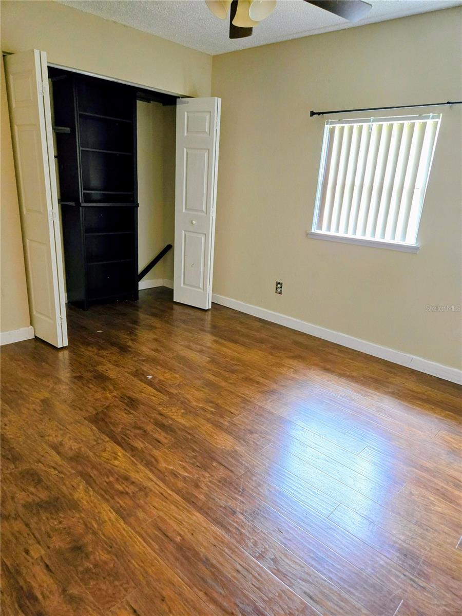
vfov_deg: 73.9
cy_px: 308
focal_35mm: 23
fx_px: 409
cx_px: 231
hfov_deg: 58.9
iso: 800
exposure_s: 1/60
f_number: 1.8
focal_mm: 5.4
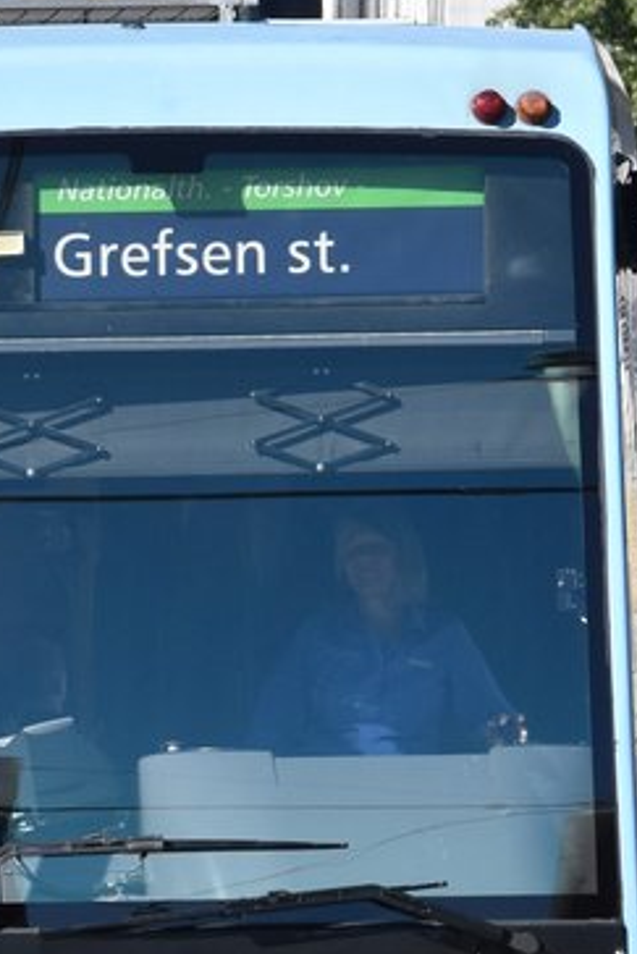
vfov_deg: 4.0
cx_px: 191
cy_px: 650
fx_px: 13752
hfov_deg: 2.7
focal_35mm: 519
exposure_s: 1/1000
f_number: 8
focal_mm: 105
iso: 500
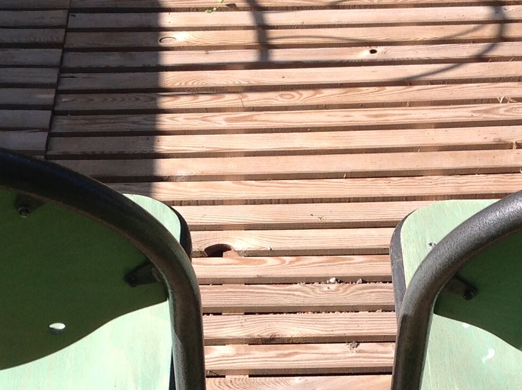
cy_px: 482
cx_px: 301
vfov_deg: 15.1
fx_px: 1416
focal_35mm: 94
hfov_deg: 20.9
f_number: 2.4
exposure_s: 1/703
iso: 50
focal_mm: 4.28
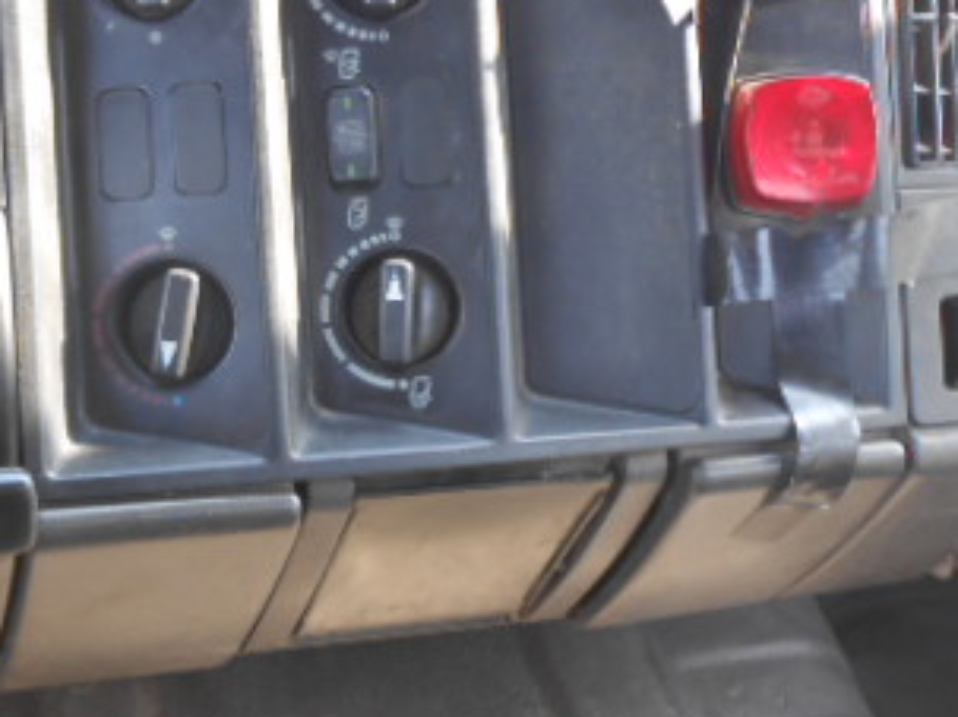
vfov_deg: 26.5
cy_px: 306
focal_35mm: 55
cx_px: 237
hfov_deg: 34.2
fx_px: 1522
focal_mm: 4.6
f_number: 3.5
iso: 125
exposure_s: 1/30
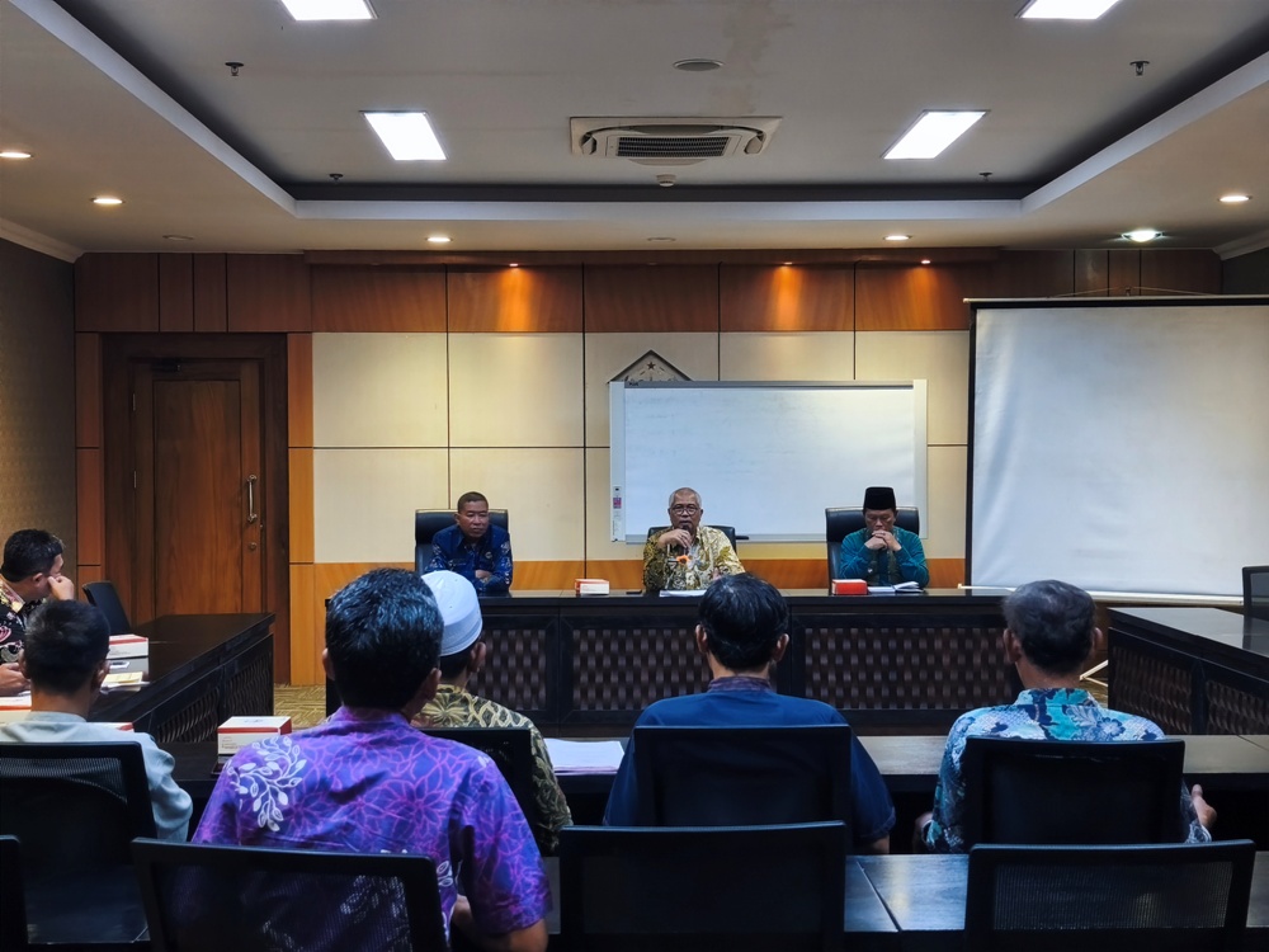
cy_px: 476
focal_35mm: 46
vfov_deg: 31.5
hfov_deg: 41.2
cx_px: 634
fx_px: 1686
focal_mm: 6.18
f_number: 1.65
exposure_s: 1/50
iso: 500
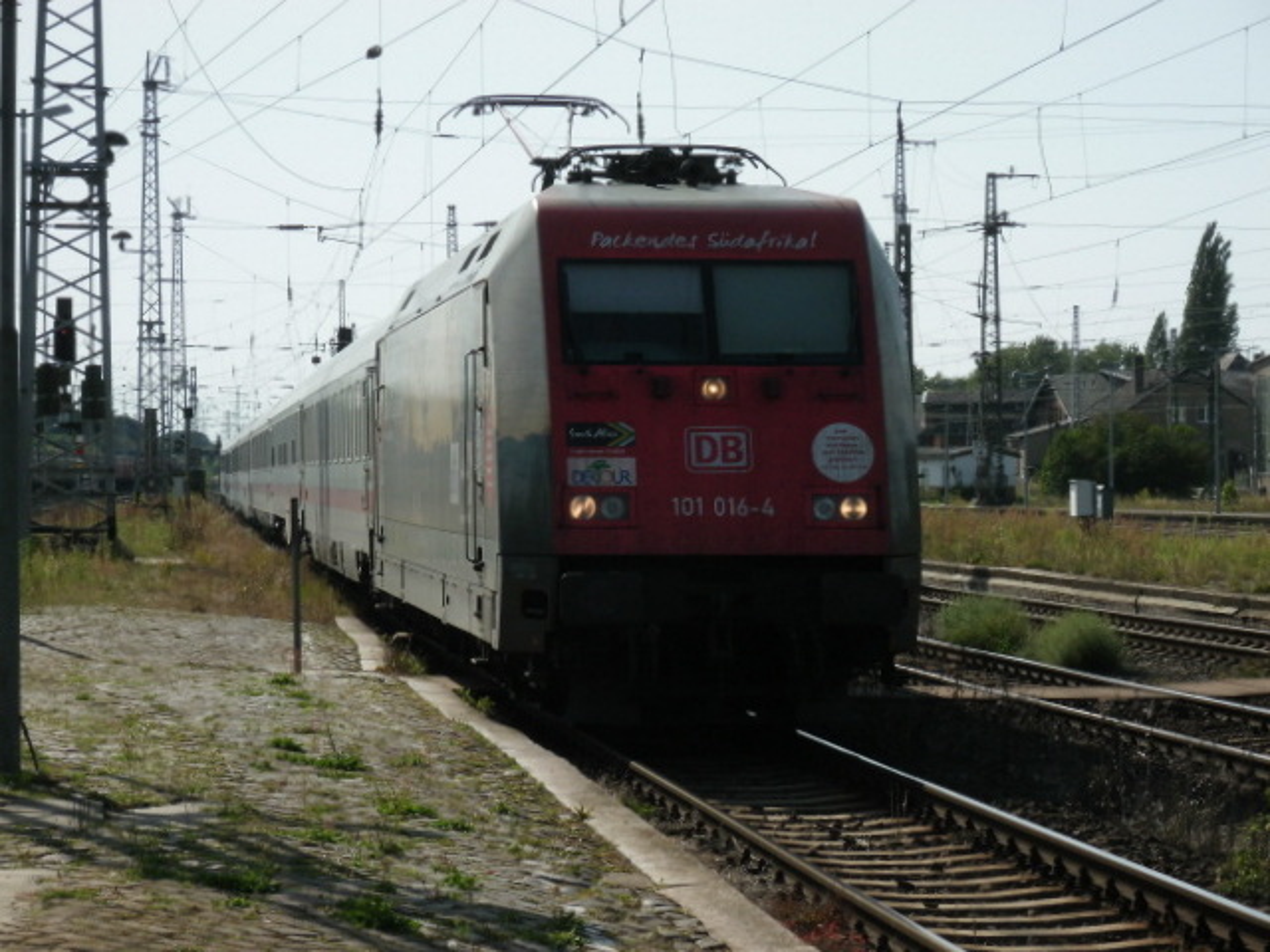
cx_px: 635
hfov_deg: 16.3
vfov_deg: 12.2
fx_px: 4439
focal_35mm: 121
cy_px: 476
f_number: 5.8
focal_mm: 21.6
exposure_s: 1/583
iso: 100
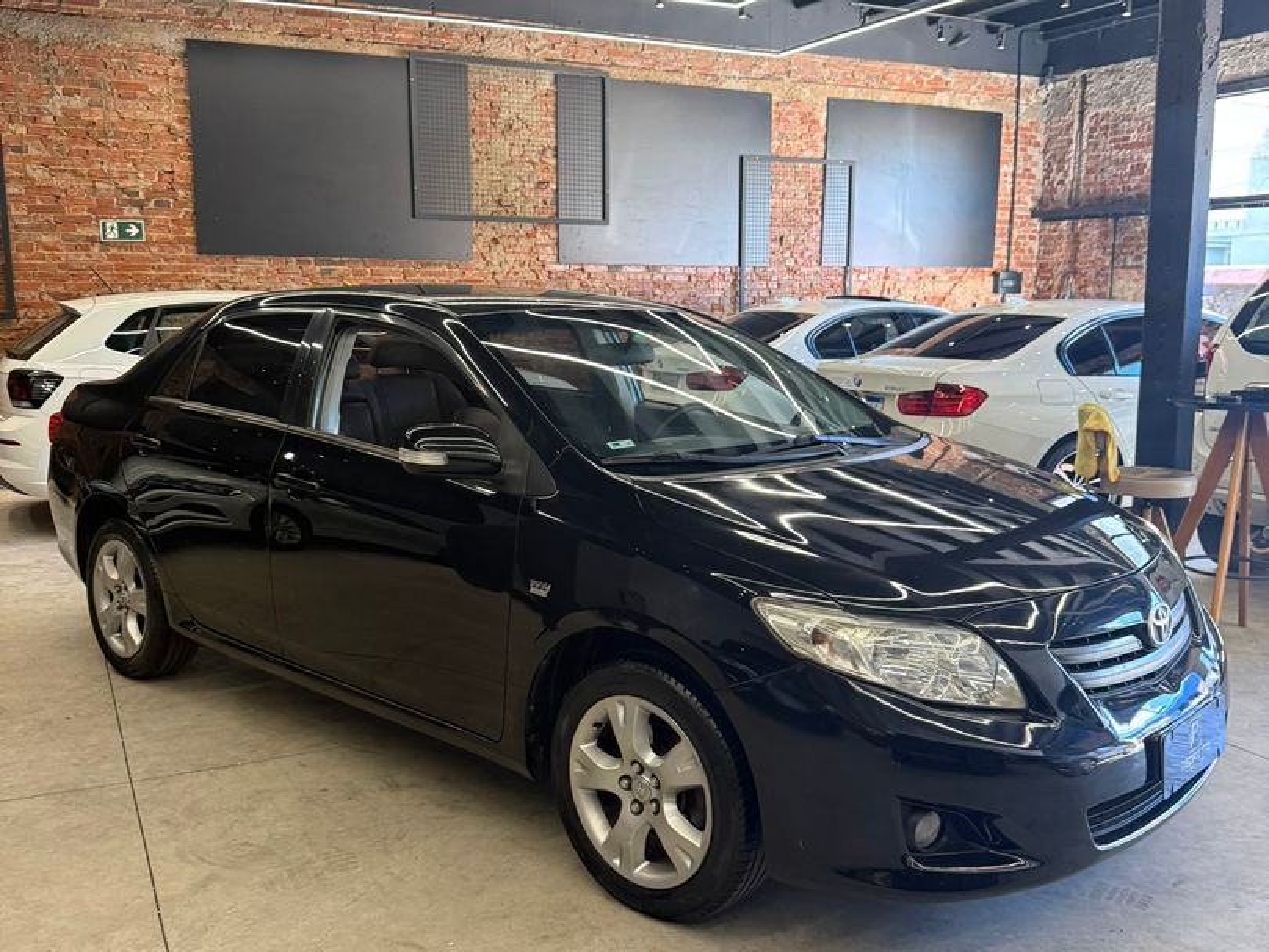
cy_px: 476
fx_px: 880
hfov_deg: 71.6
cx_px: 634
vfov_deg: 56.8
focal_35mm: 24
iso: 320
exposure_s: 1/60
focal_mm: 6.76
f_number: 1.78
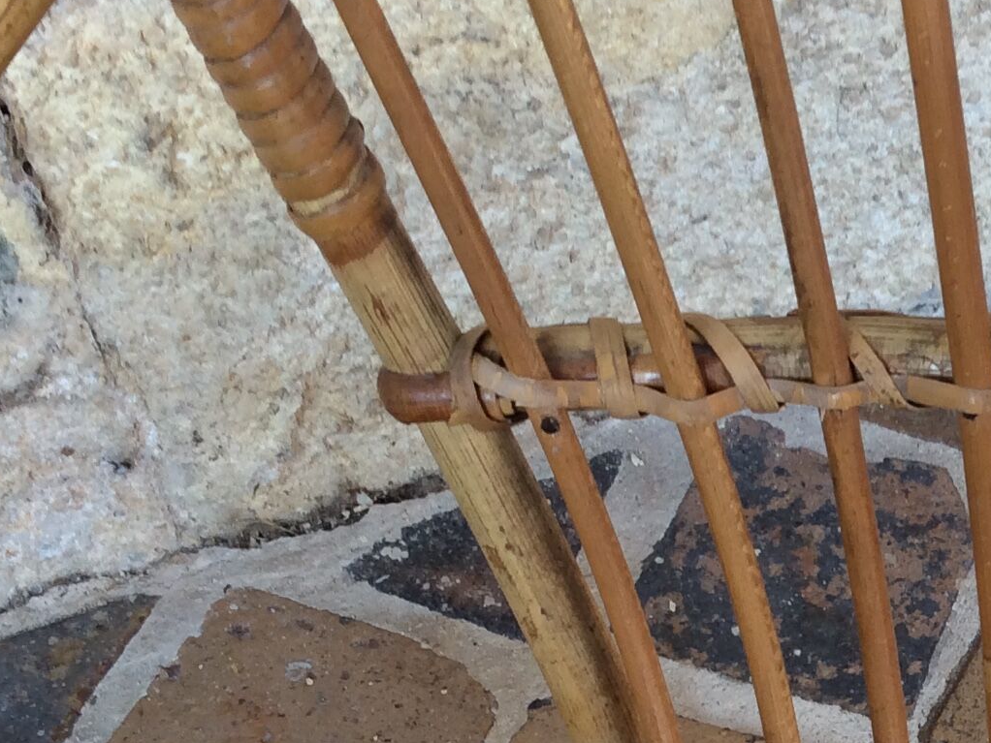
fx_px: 2319
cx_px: 999
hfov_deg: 23.1
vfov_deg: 17.9
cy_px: 661
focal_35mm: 81
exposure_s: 1/50
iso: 32
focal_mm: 3.3
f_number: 2.4
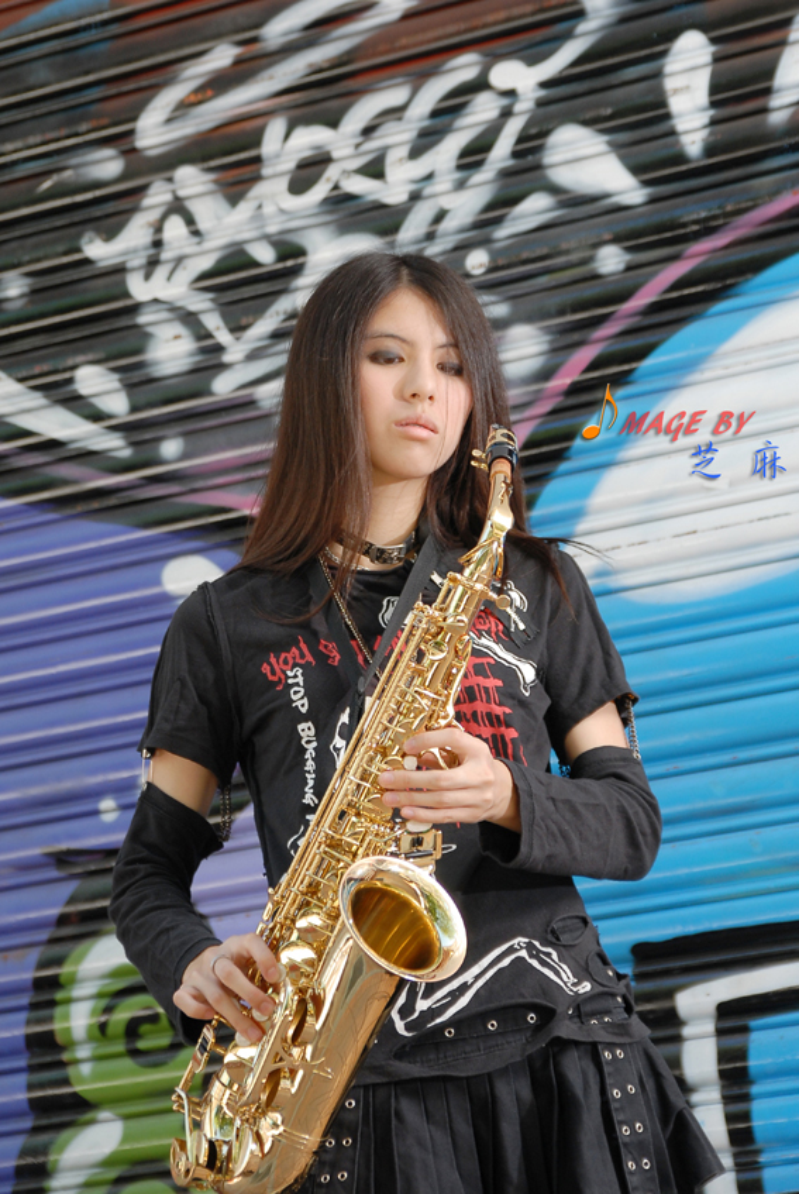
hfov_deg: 18.2
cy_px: 597
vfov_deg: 27.0
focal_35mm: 75
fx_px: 2490
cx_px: 400
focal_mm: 50
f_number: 3.2
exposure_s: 1/160
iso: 125
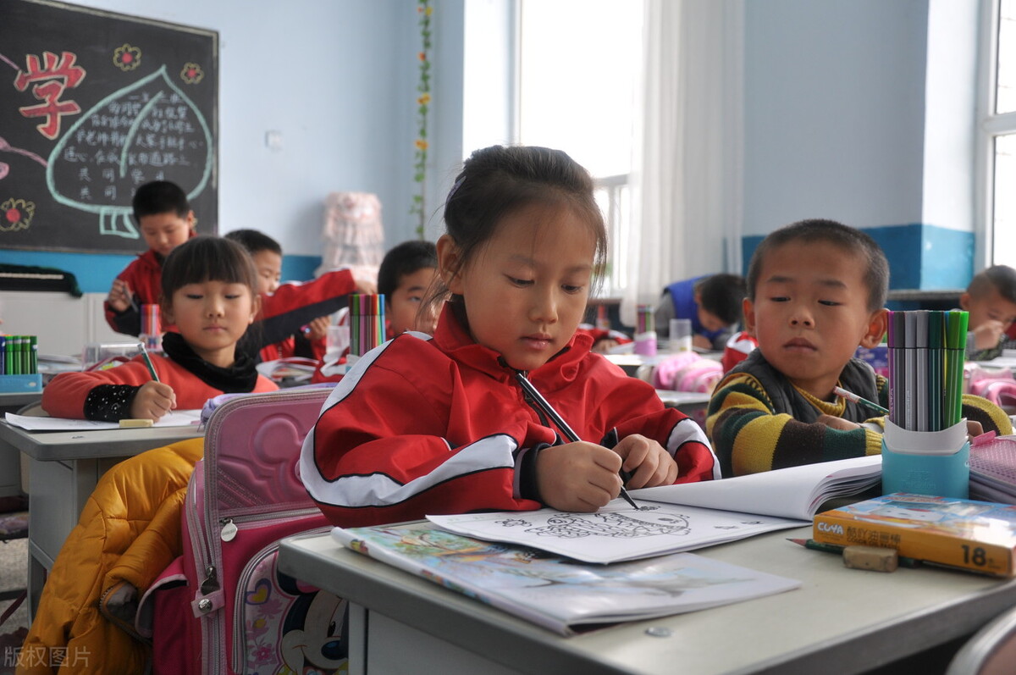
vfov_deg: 34.1
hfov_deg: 49.6
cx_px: 508
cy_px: 338
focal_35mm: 39
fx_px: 1099
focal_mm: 26
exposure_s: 1/80
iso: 250
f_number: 4.5
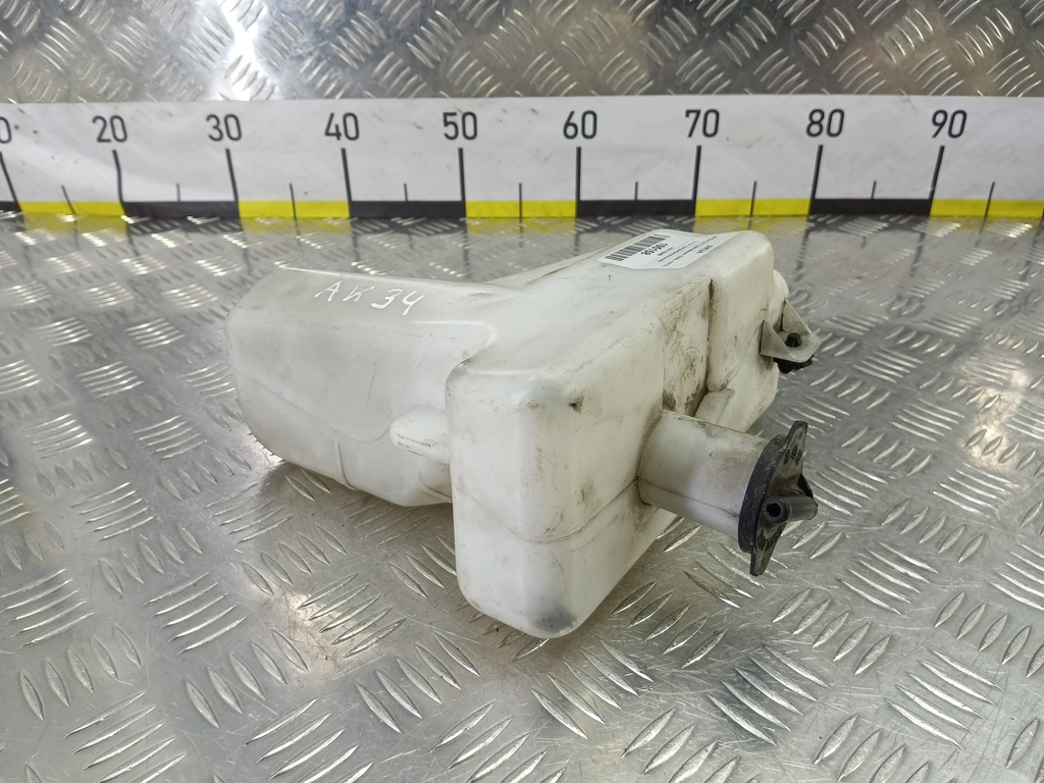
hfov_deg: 73.9
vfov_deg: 58.9
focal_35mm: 23
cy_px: 392
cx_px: 522
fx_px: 694
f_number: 1.6
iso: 121
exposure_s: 1/50
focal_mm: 4.11
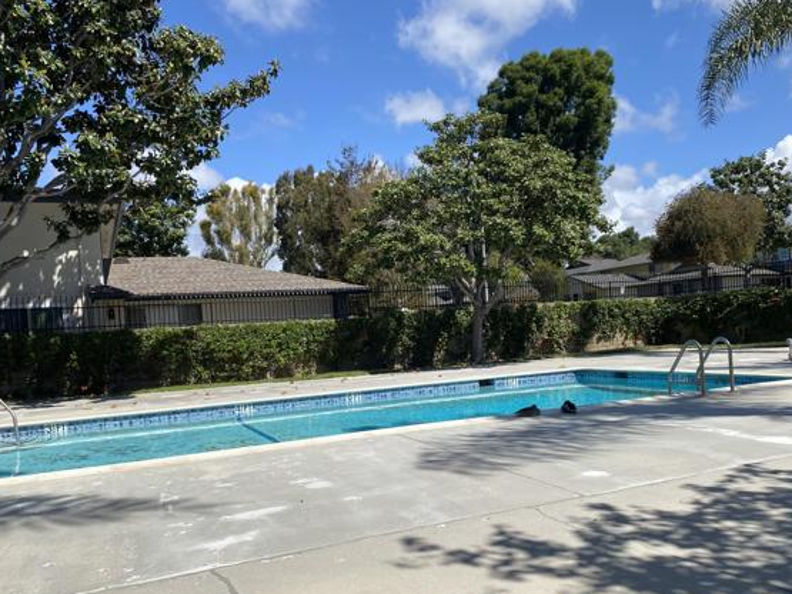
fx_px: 686
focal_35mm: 30
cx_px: 421
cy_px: 340
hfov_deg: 59.9
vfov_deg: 46.6
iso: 32
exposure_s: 1/3497
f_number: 1.8
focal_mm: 4.25
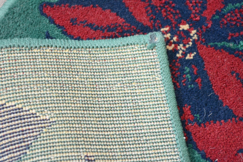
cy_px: 81
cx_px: 122
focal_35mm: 82
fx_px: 557
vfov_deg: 16.6
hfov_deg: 24.6
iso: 1800
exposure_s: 1/30
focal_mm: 55
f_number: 5.6
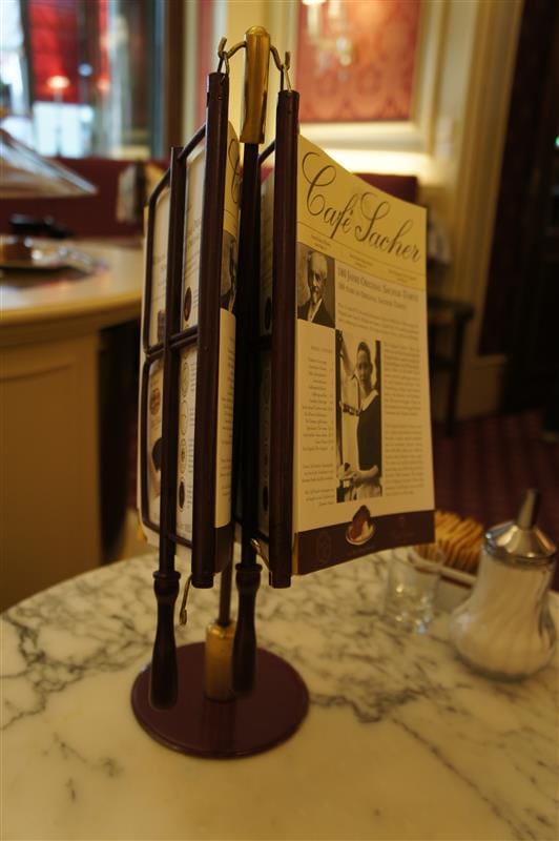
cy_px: 420
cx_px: 280
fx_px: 723
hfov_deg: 42.3
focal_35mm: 31
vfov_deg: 60.3
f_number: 4
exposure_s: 1/40
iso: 400
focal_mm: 21
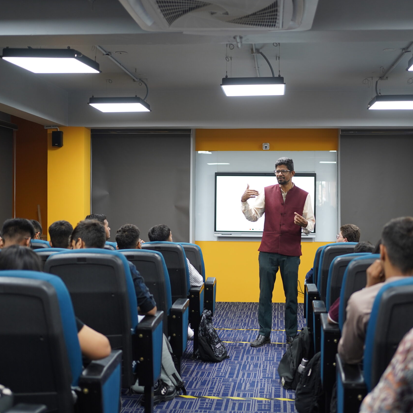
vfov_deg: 37.6
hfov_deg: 37.5
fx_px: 607
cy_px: 208
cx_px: 236
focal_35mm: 45
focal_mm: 35
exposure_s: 1/100
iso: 400
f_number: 2
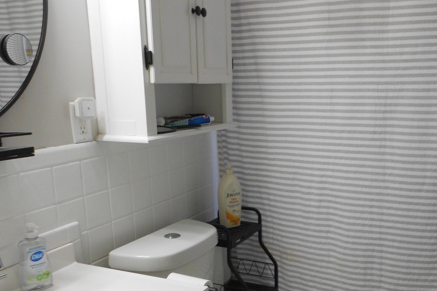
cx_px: 278
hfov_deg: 46.9
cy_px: 207
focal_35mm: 41
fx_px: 498
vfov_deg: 32.2
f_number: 3.4
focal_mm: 5.1
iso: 125
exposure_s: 1/30
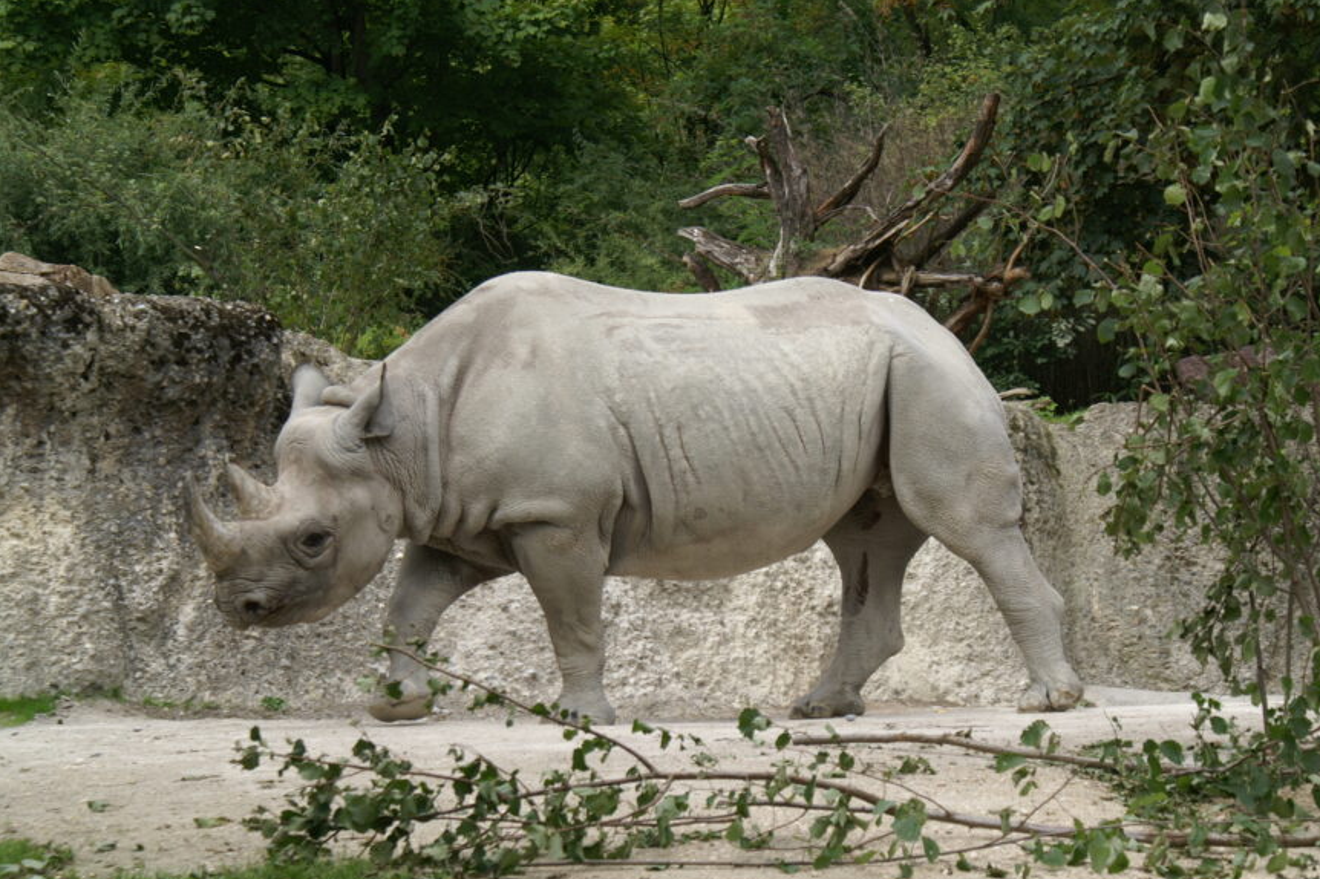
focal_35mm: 112
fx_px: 4105
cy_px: 440
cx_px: 677
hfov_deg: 18.3
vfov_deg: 12.2
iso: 100
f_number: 8
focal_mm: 70
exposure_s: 1/160
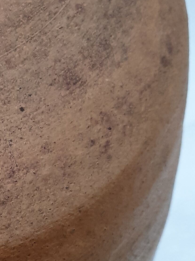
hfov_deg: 13.1
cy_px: 201
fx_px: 759
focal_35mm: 101
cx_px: -167
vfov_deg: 19.3
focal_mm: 3.6
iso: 80
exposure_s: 1/100
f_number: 1.9
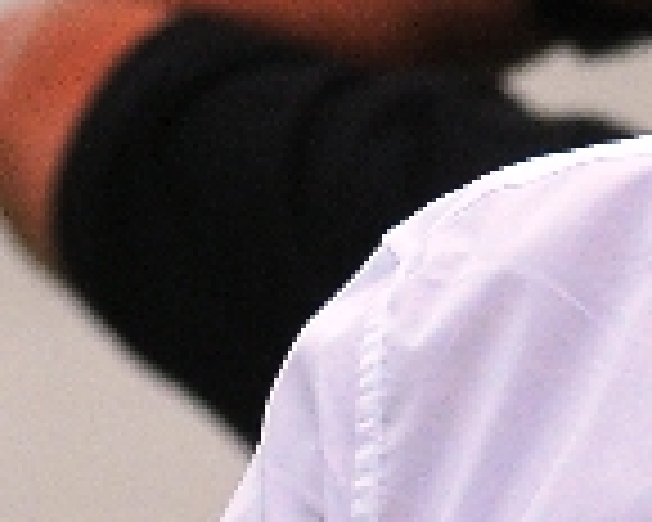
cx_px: 1232
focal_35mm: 2992
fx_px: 57736
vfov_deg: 0.5
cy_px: 632
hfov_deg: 0.6
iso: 640
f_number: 4.5
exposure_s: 1/500
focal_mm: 300
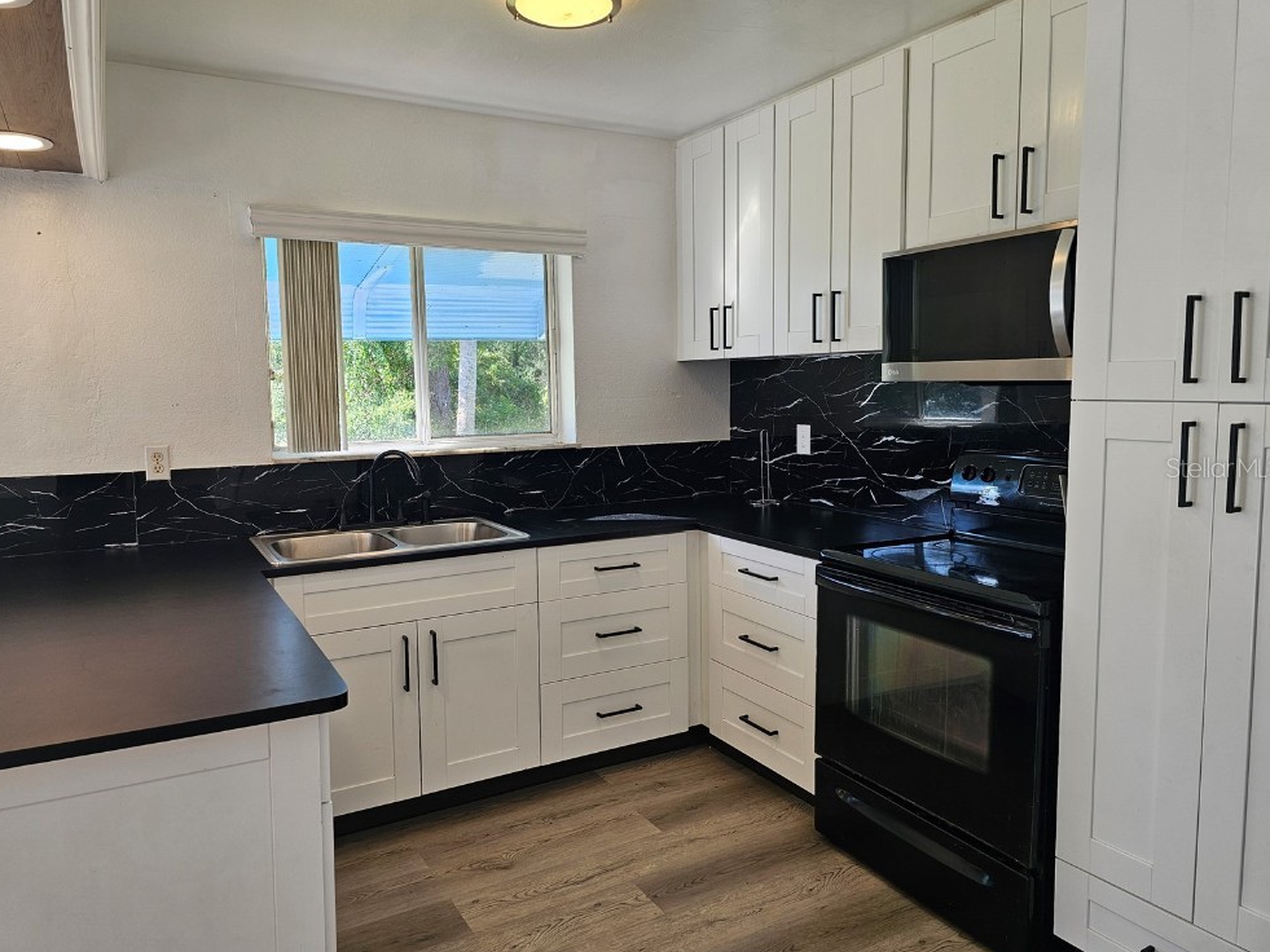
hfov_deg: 71.6
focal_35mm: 24
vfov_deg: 56.8
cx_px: 625
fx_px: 881
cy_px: 467
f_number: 1.7
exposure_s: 1/120
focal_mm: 6.3
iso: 50
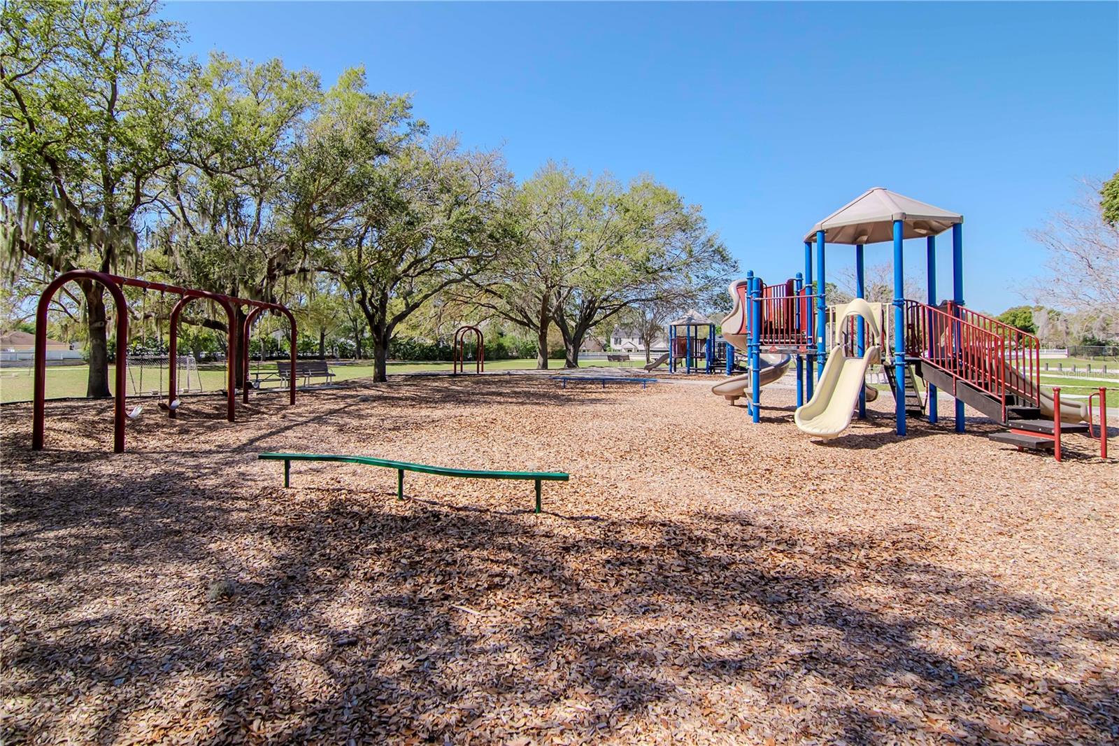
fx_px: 513
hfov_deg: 95.0
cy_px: 373
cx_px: 560
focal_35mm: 16
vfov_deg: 72.0
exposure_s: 1/1600
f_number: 6.3
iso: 640
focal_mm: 11
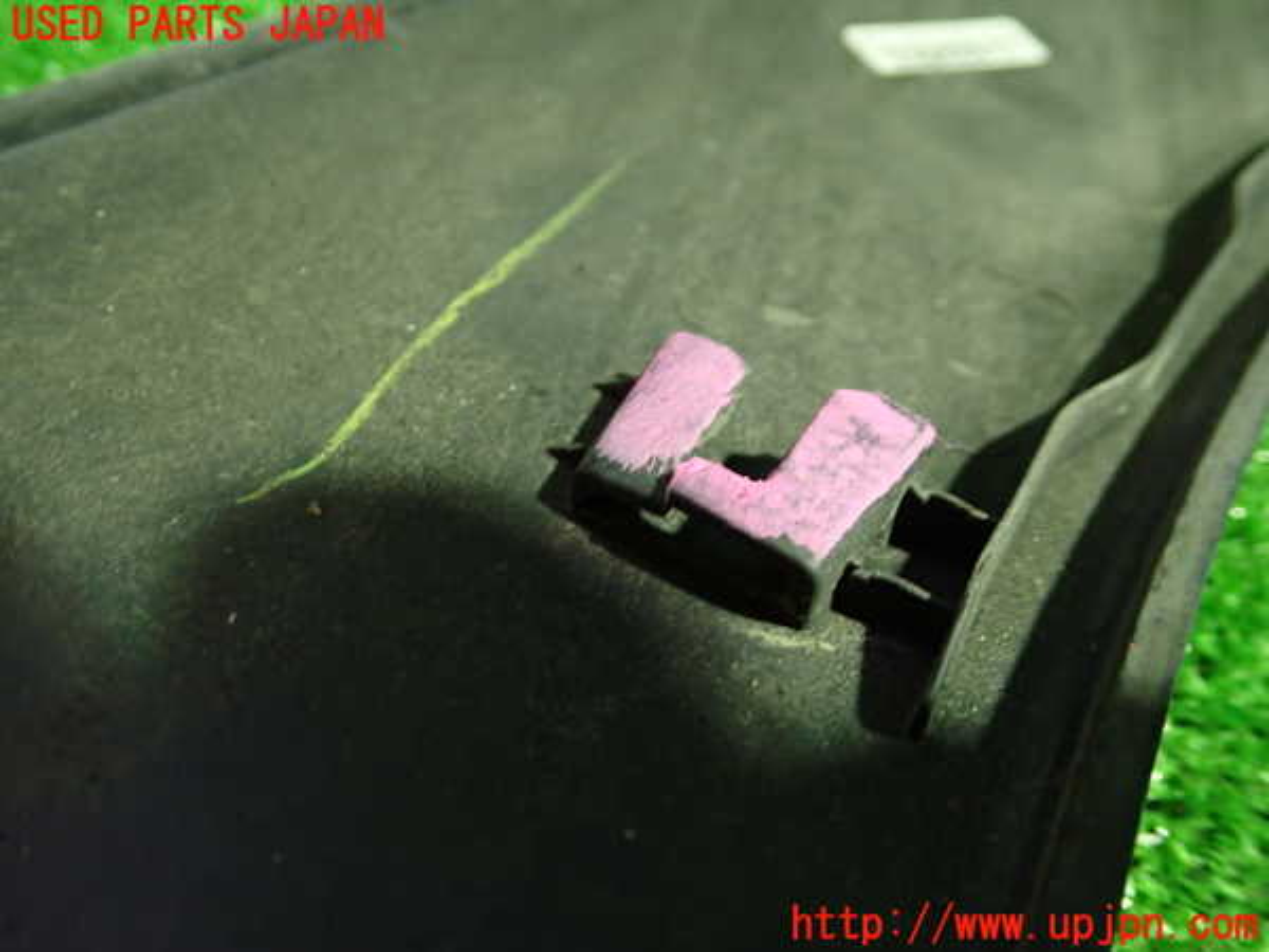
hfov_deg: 60.0
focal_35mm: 30
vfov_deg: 46.8
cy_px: 476
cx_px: 634
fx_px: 1100
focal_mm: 5.4
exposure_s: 1/30
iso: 640
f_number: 2.3
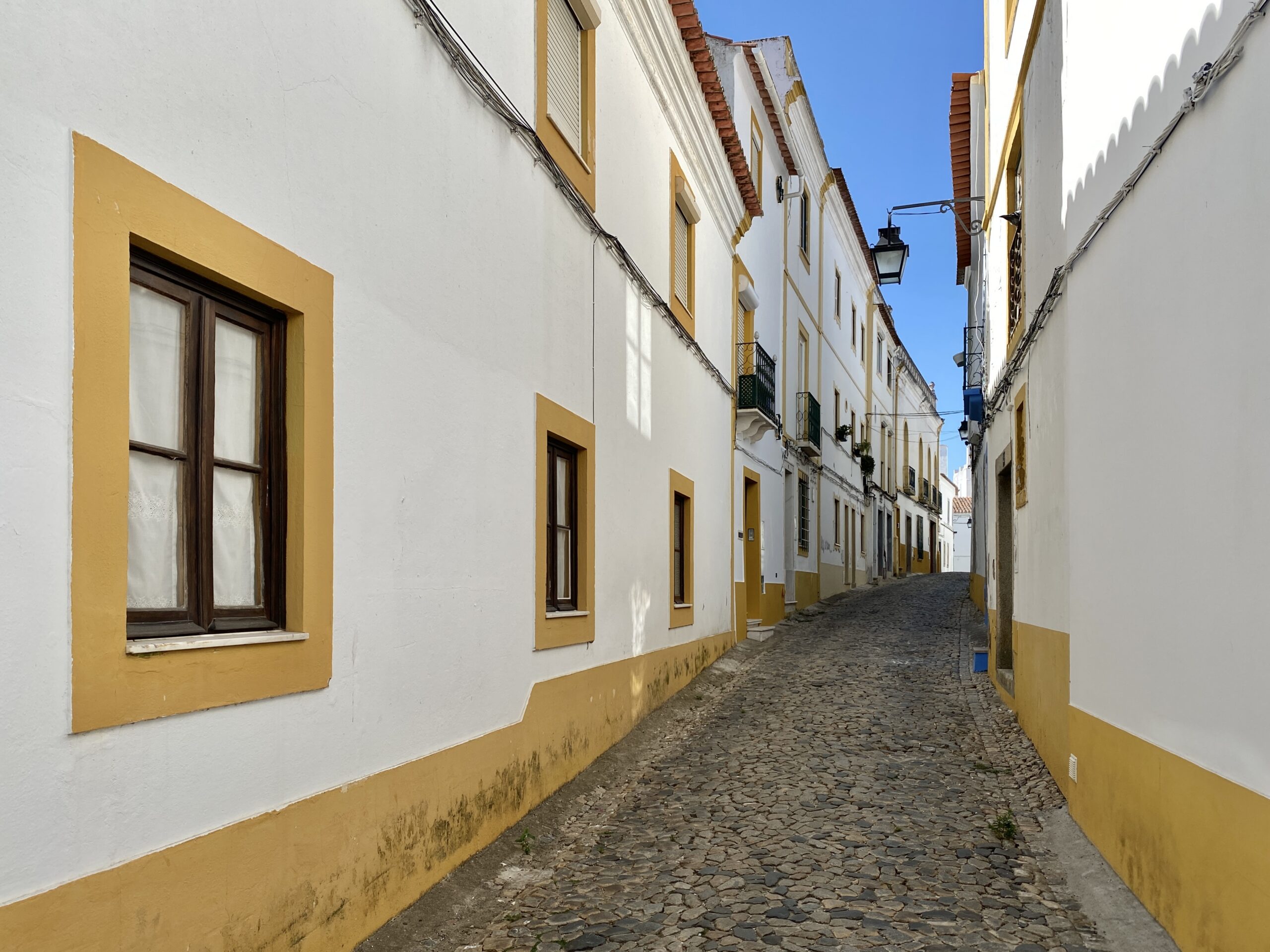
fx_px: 954
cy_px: 476
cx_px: 635
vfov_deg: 53.1
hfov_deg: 67.3
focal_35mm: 26
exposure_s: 1/2463
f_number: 1.8
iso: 32
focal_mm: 4.25
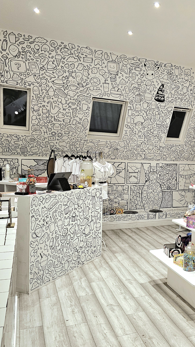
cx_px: 178
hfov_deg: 32.8
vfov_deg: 58.0
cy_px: 174
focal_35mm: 34
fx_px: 313
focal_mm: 6.3
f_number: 1.7
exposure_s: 1/100
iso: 400
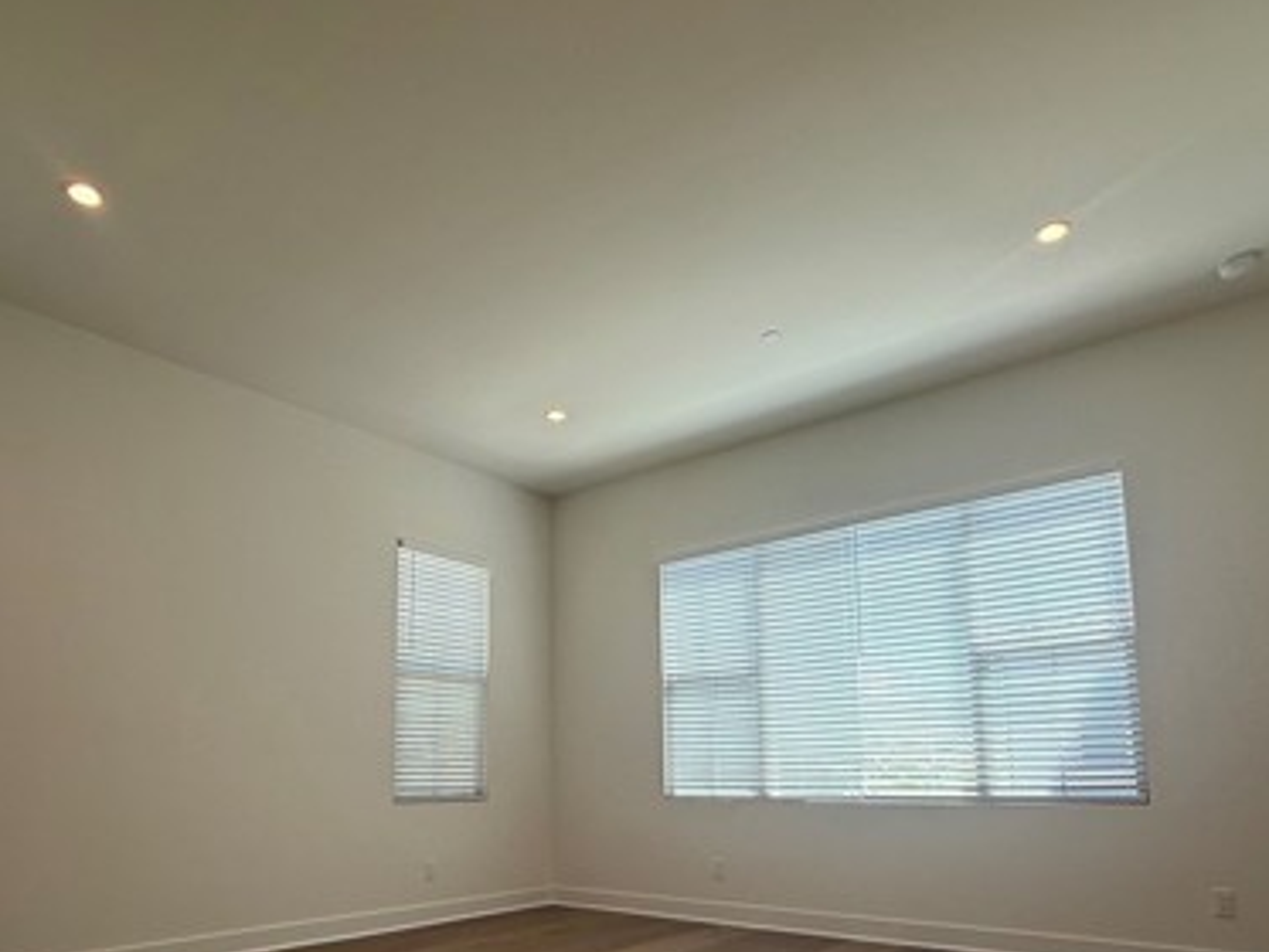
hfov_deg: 71.5
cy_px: 673
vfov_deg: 55.0
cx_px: 595
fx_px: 880
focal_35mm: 24
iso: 50
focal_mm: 2.22
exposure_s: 1/198
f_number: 2.2
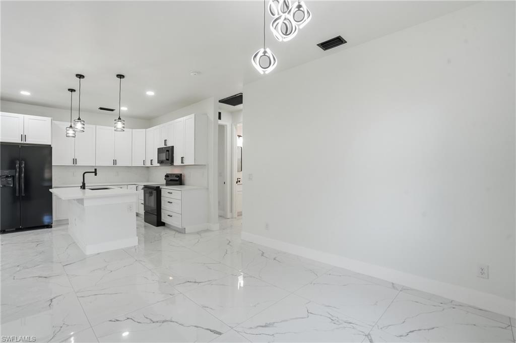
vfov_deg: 73.7
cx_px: 258
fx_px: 229
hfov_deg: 96.8
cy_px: 172
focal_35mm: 16
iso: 400
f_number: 9
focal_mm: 16
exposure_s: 1/160
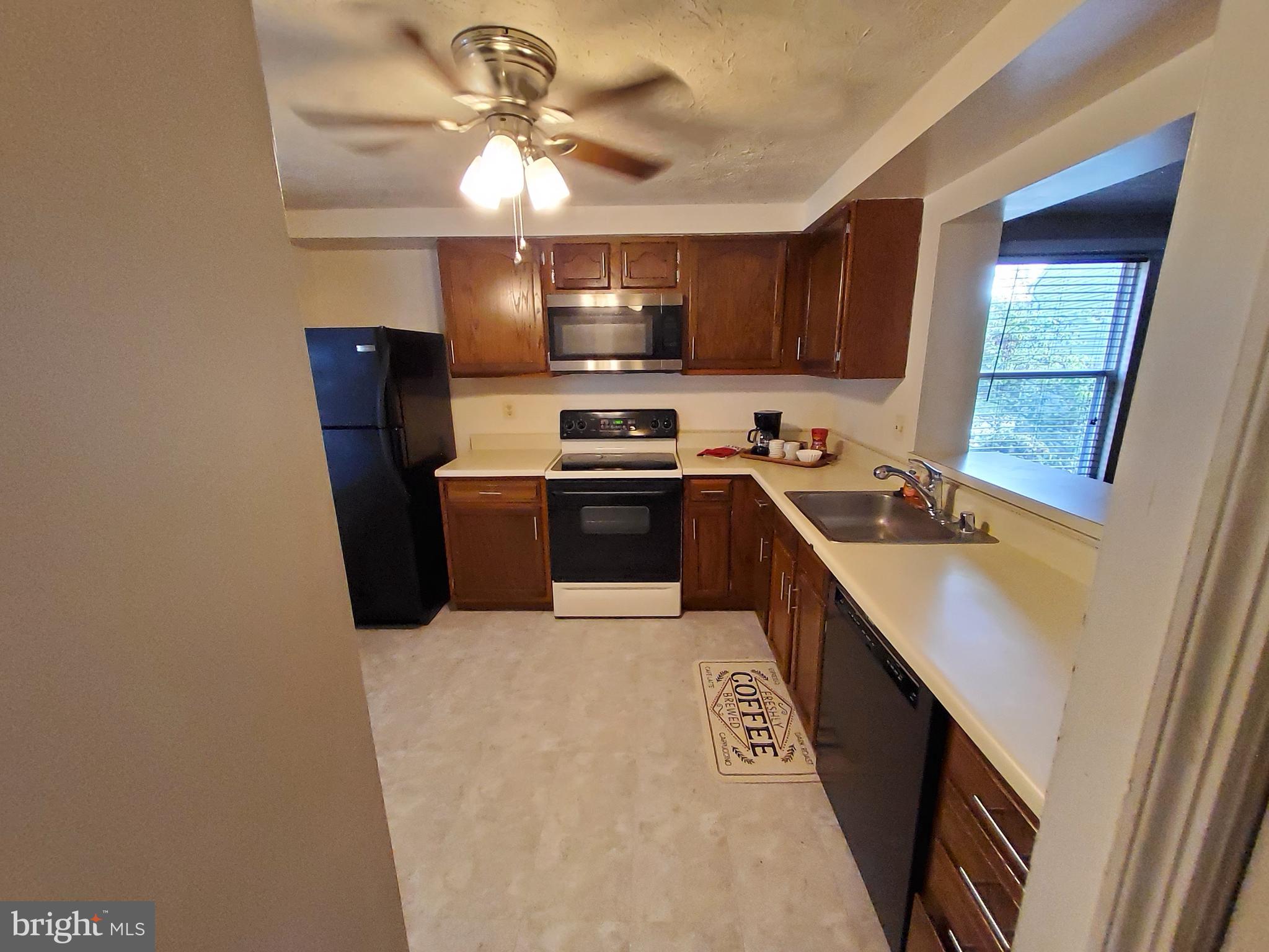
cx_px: 634
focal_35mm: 13
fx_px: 477
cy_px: 476
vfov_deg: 89.9
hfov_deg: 106.2
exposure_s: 1/59
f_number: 2.2
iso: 250
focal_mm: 1.13
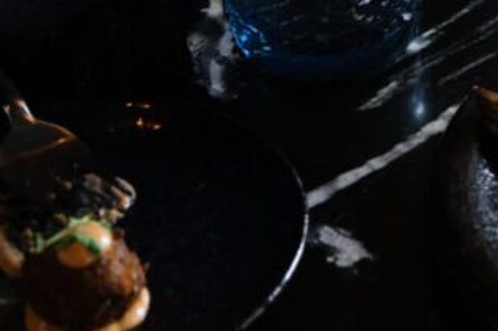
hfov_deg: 11.8
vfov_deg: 8.2
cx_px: 784
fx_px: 2281
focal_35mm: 165
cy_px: -54
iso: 800
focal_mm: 51
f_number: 5.6
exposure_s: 1/100
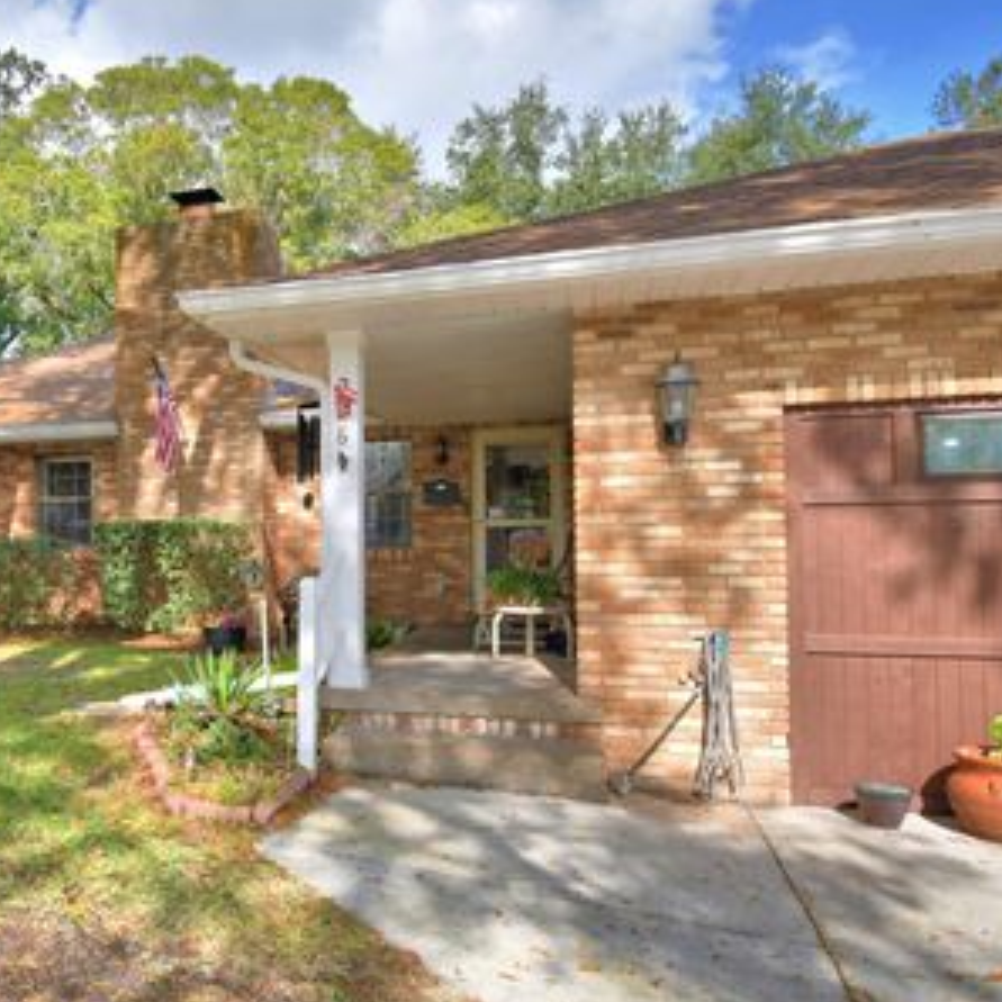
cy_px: 518
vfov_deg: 54.0
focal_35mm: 30
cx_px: 202
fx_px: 982
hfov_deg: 50.8
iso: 125
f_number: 5
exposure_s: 1/500
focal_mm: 14
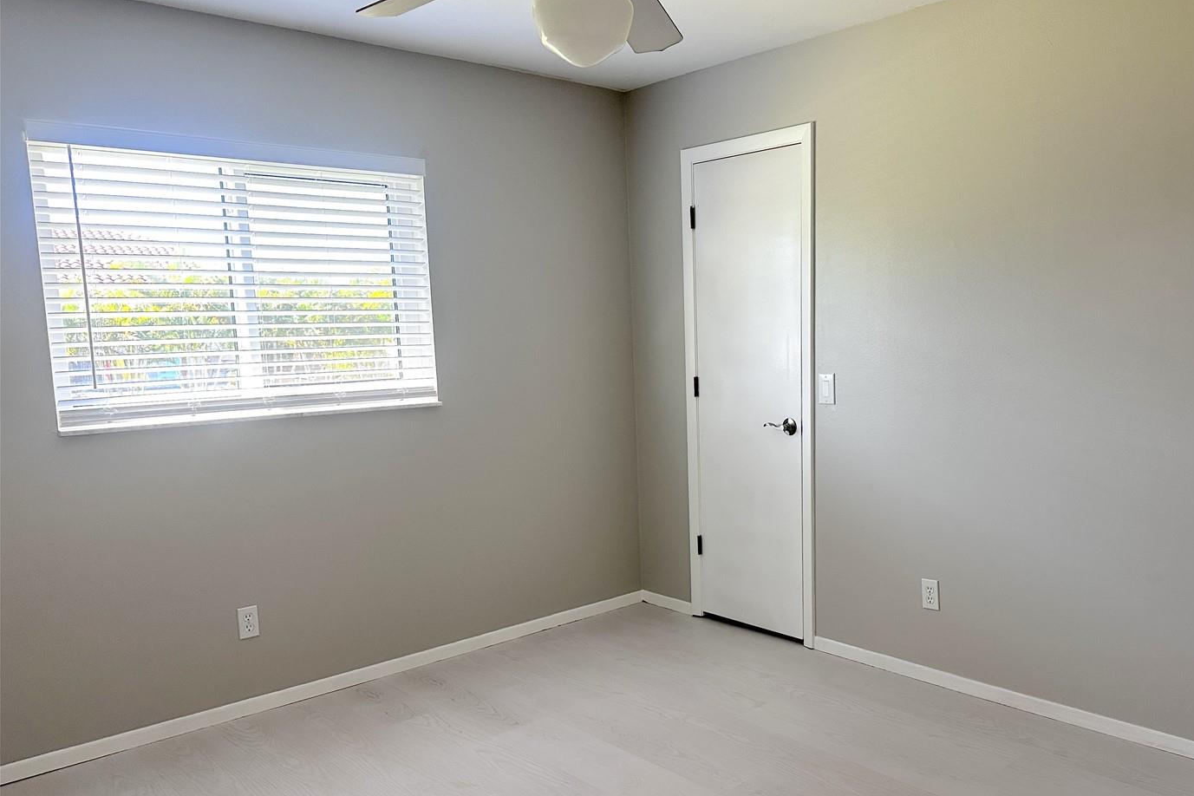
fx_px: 962
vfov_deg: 44.8
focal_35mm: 29
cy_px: 463
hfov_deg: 63.3
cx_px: 693
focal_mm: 6.86
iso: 200
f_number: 1.78
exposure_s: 1/121
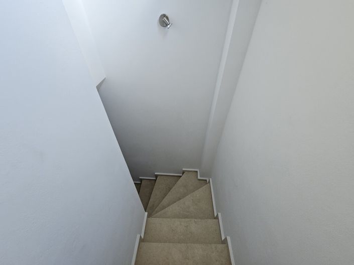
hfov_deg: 106.2
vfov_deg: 89.9
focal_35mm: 13
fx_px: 133
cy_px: 132
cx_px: 177
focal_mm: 2.2
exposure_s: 1/57.5
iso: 250
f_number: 2.2
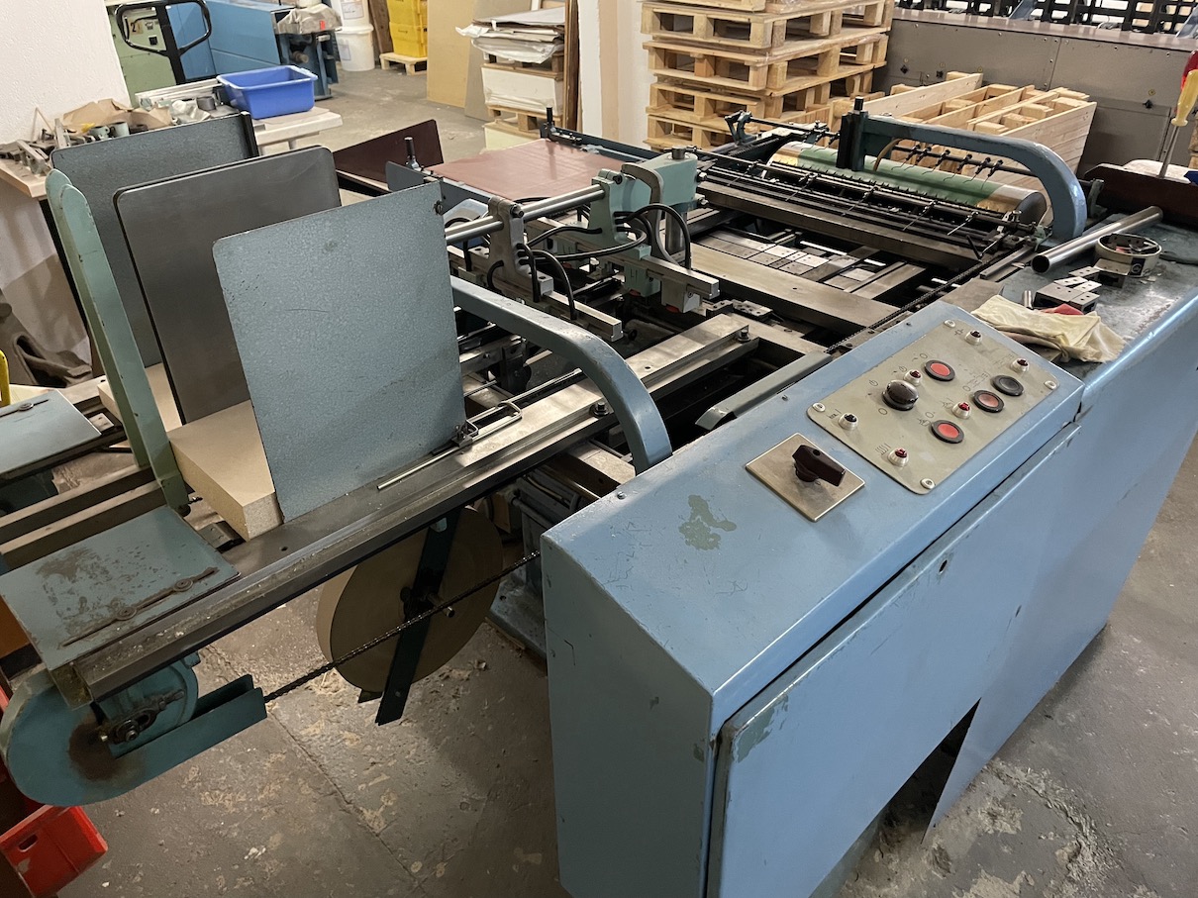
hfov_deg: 67.3
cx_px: 599
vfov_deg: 53.0
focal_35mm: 26
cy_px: 449
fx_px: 900
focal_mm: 4.2
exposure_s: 1/33
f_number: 1.6
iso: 500
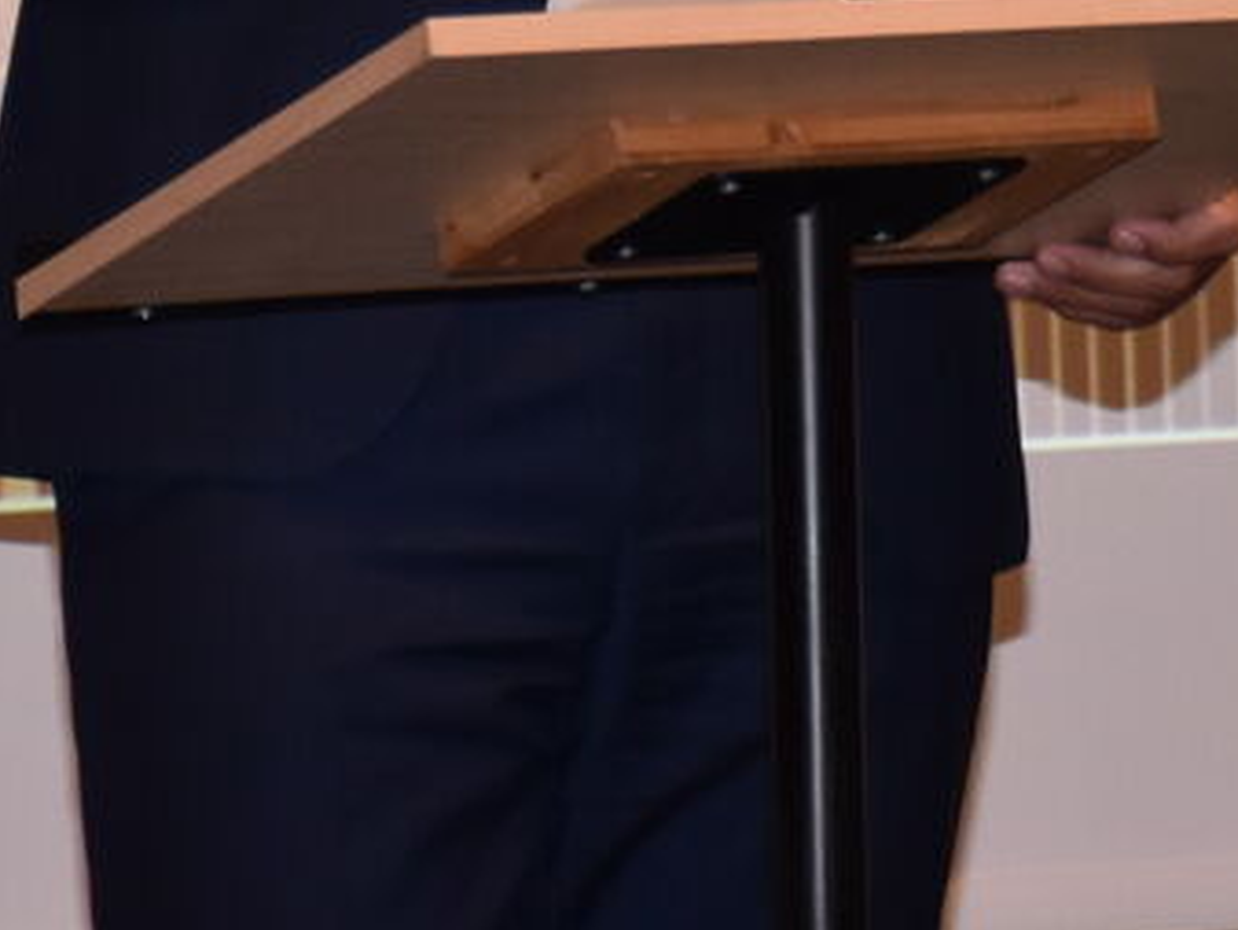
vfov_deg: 2.8
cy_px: -989
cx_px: 1616
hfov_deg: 3.8
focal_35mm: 520
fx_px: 18615
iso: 800
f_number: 5
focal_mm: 75
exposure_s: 1/100
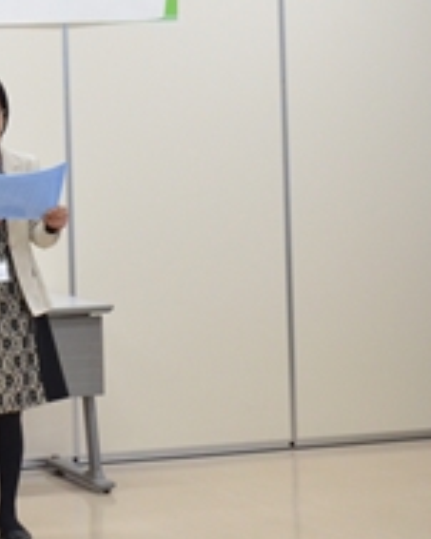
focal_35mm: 119
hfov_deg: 12.2
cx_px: -268
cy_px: 116
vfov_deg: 16.1
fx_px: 1899
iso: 2200
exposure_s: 1/320
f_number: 5.6
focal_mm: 32
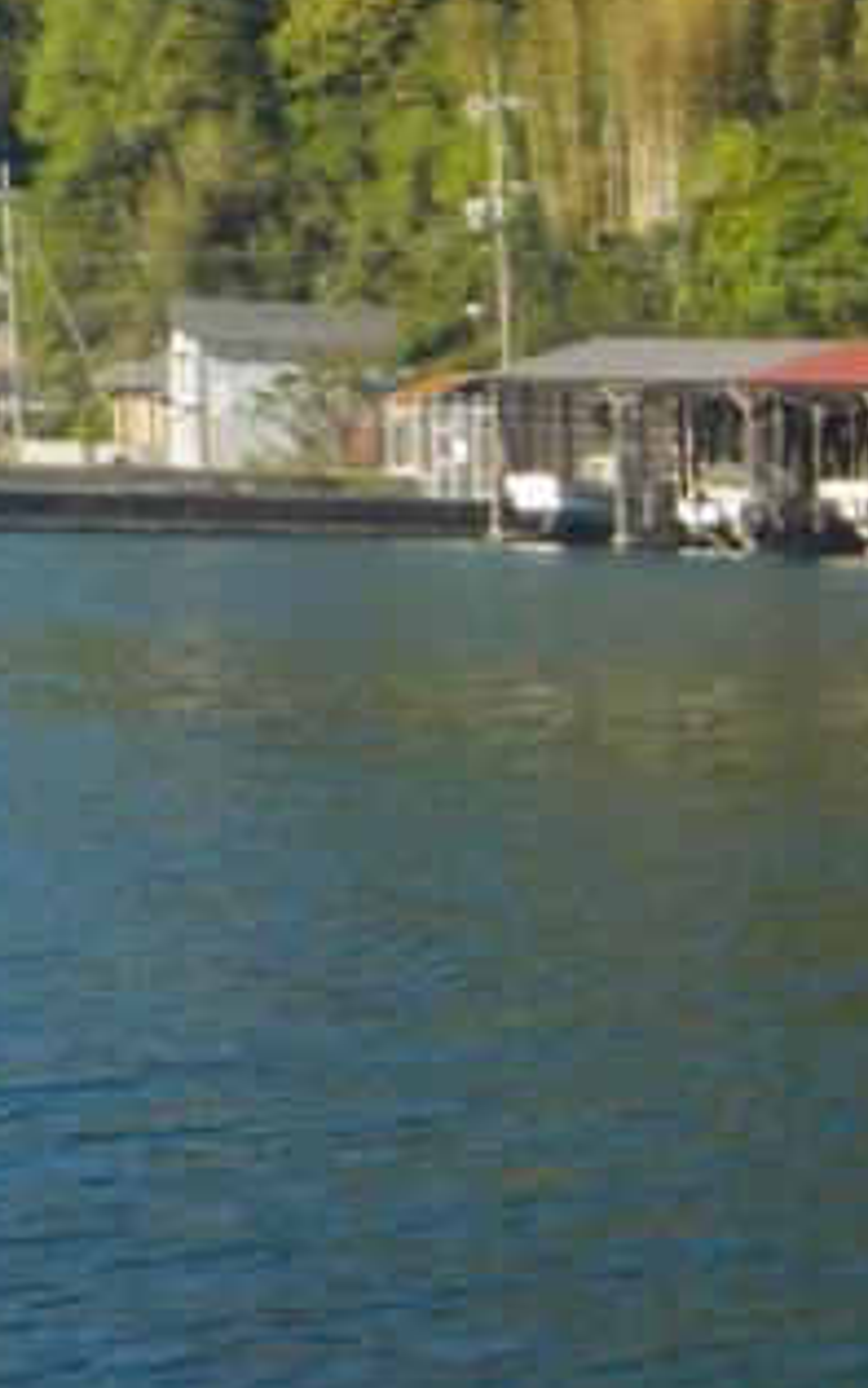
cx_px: 1613
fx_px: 3821
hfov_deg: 11.9
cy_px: 1128
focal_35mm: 101
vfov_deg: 20.3
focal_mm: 4.1
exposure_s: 1/800
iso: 125
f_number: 3.3
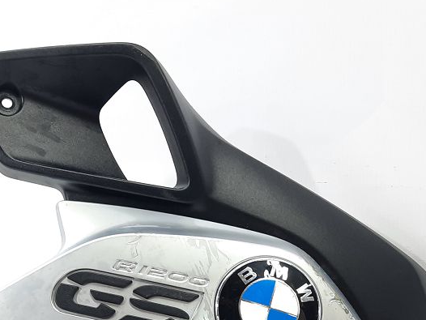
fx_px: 702
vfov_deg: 24.4
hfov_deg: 33.4
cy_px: 328
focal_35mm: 57
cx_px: 134
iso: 100
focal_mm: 4.6
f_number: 2
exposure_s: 1/50
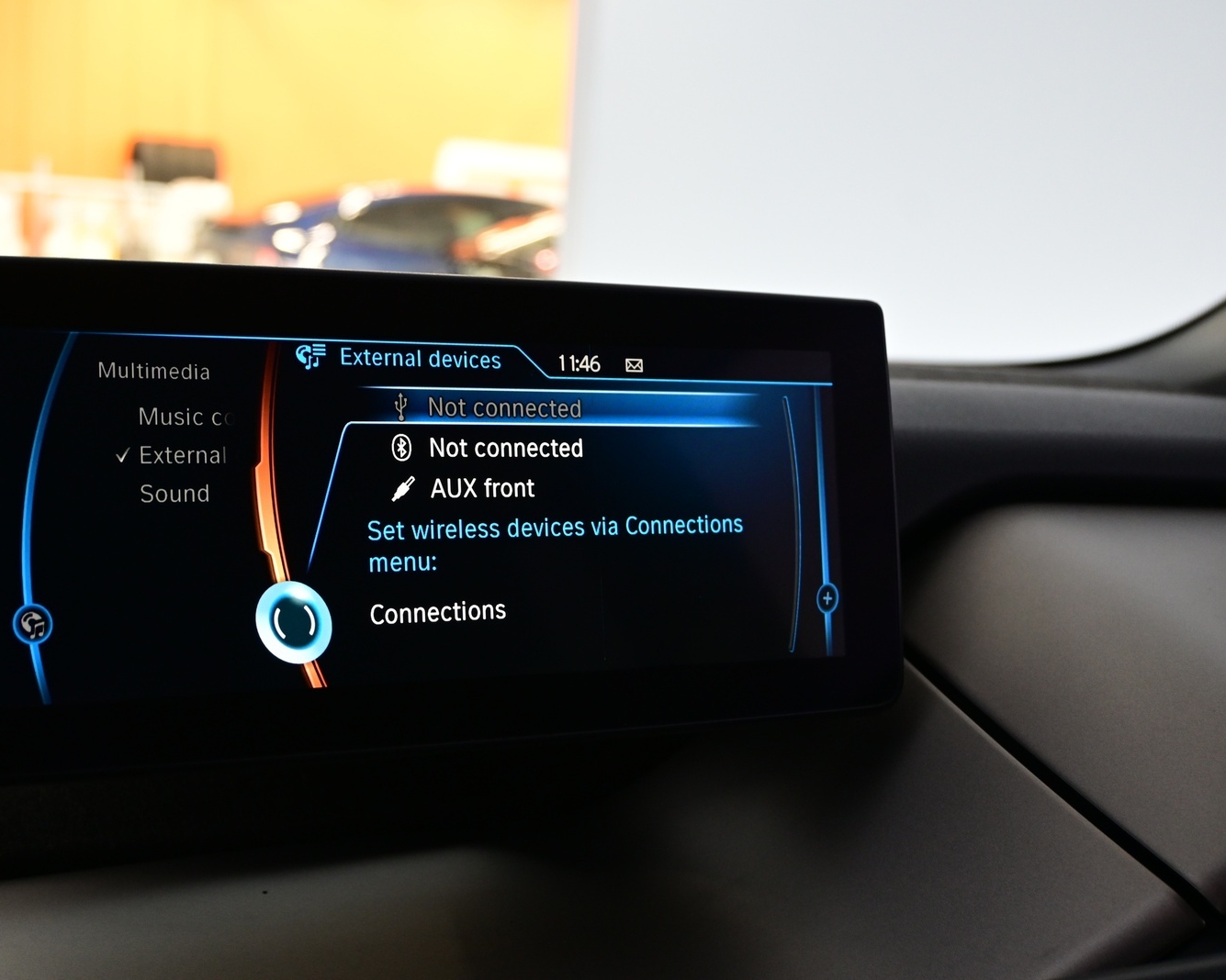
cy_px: 492
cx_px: 512
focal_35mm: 42
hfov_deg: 43.8
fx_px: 1519
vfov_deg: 35.8
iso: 900
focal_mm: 24.5
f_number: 4.2
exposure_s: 1/40
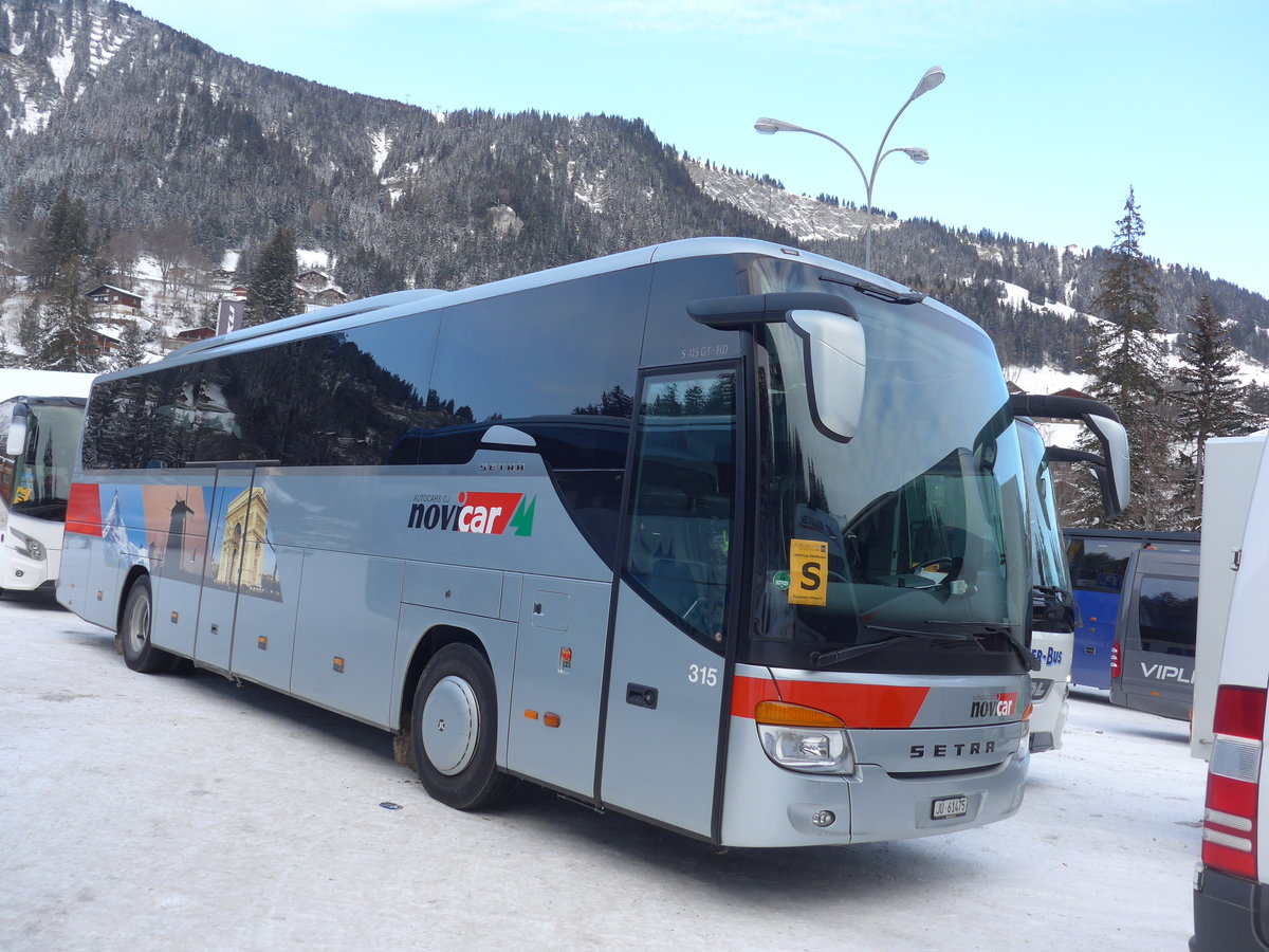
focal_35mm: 29
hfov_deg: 61.7
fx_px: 1063
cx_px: 634
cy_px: 476
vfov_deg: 48.2
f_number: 2.8
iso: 80
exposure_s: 1/250
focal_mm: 6
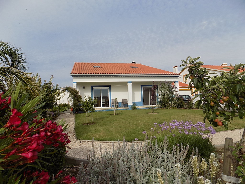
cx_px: 122
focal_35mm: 23
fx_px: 163
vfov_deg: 58.9
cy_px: 92
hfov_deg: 73.9
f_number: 3.1
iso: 80
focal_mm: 4
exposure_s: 1/1500
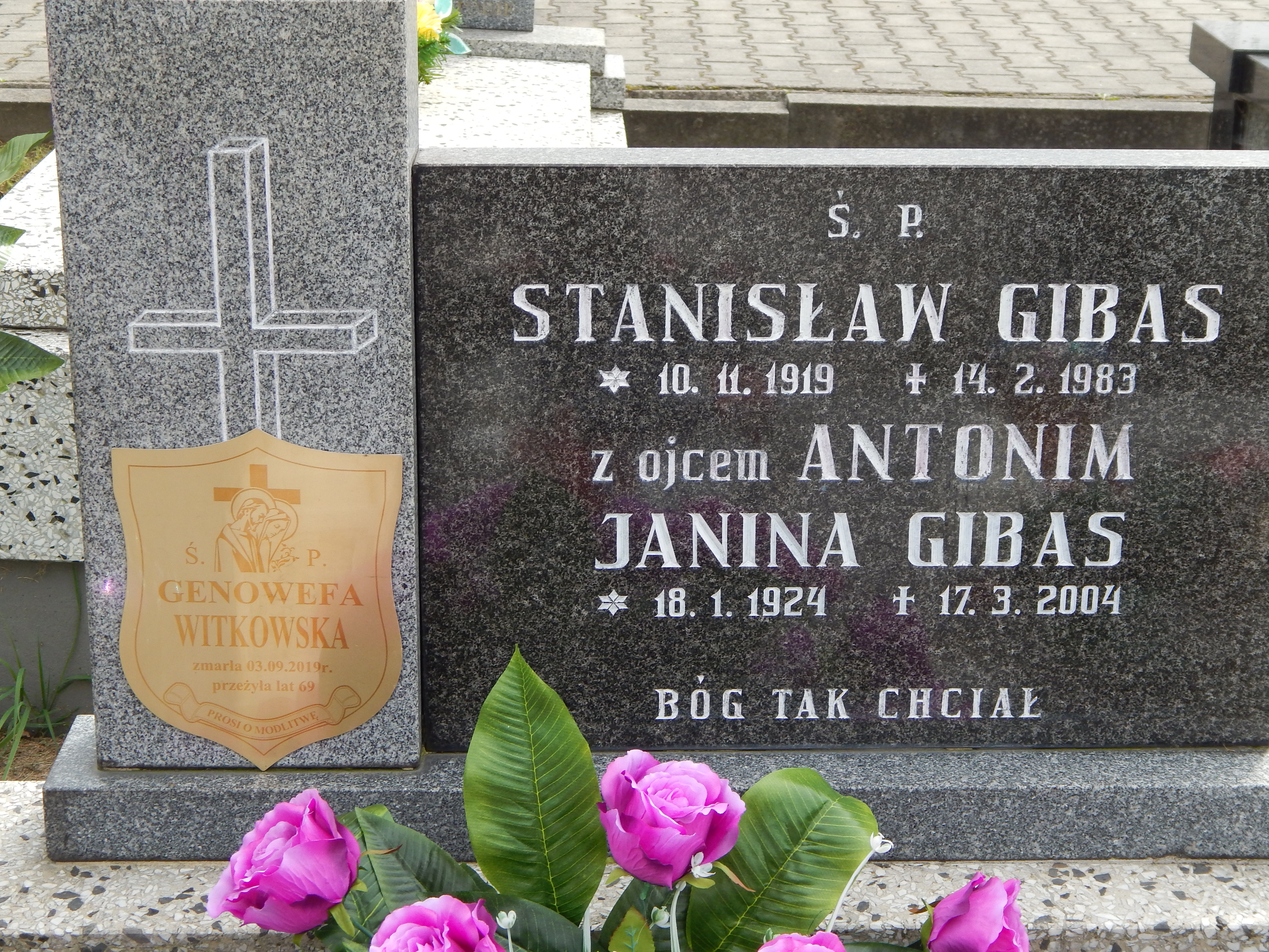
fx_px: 2236
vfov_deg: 24.0
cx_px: 634
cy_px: 476
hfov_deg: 31.7
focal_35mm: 61
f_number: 4
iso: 125
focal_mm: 10.9
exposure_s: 1/400
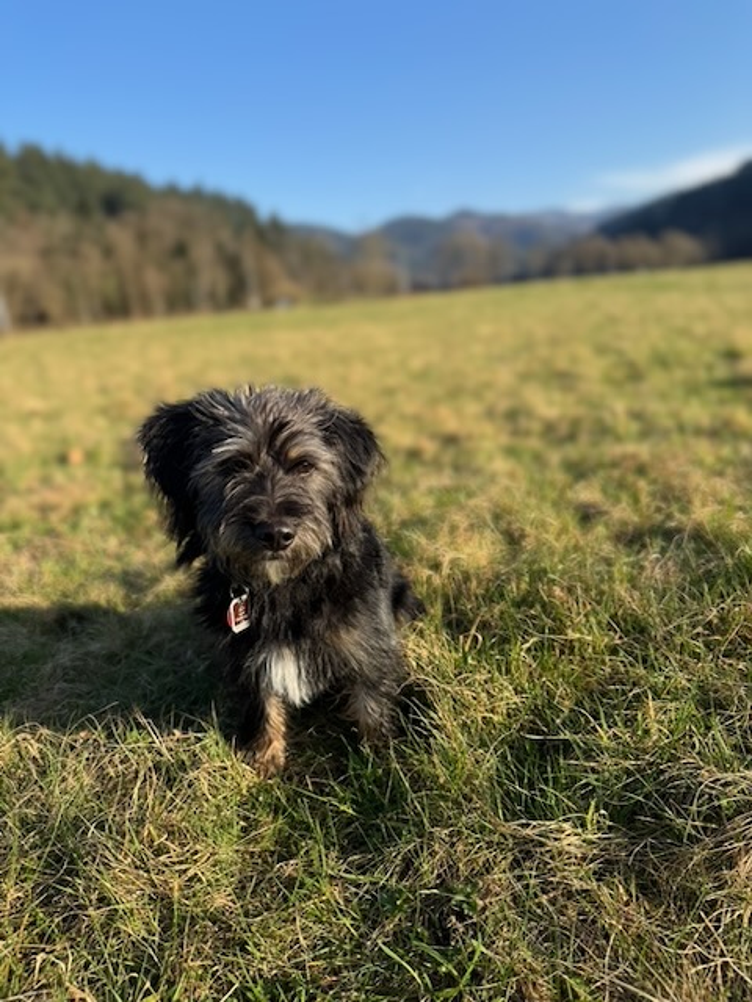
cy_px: 501
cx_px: 376
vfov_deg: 71.6
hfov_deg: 56.8
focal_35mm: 24
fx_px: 695
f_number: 1.78
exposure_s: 1/1721
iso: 80
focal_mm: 6.76
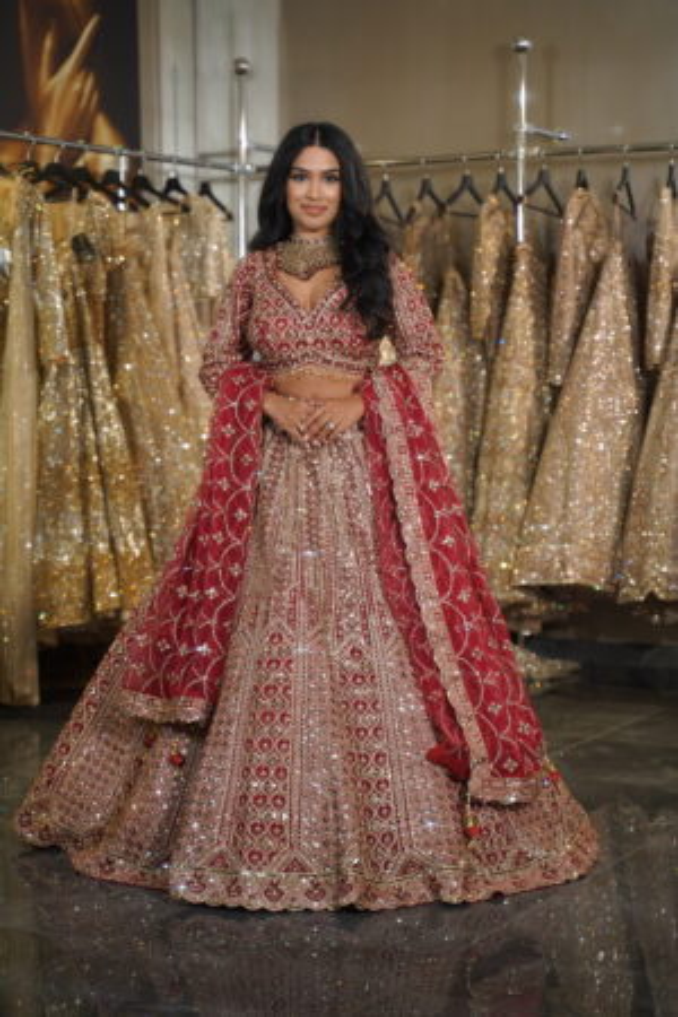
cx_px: 339
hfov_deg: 18.2
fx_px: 2119
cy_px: 508
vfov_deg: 27.0
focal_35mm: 75
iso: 320
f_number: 3.2
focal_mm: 75
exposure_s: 1/100
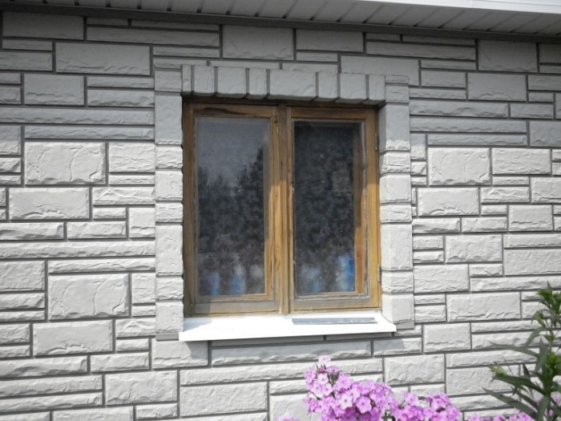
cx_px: 280
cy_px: 210
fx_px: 632
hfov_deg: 47.9
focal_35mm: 39
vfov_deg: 36.8
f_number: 8.4
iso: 400
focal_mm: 7.1
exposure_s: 1/800
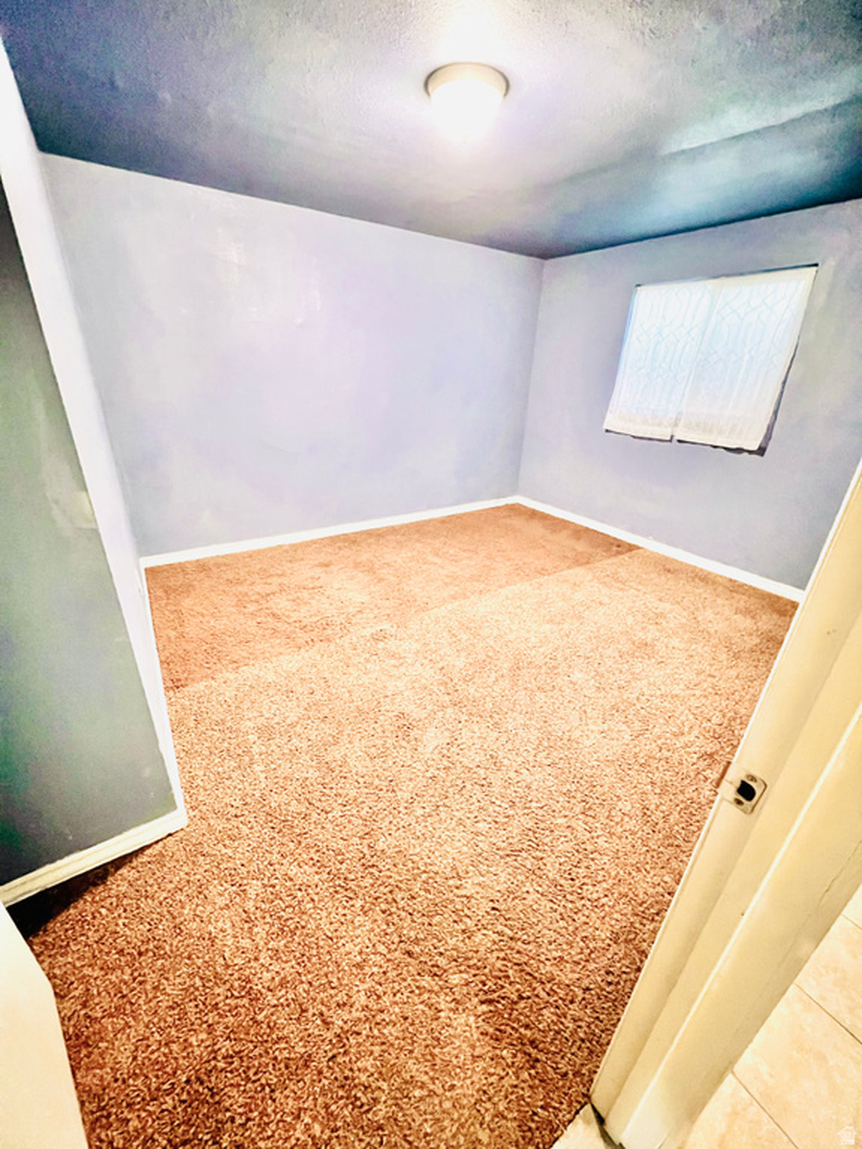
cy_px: 574
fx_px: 432
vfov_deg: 106.2
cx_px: 431
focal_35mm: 13
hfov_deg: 89.9
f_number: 1.8
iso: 1000
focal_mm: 1.57
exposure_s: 1/40
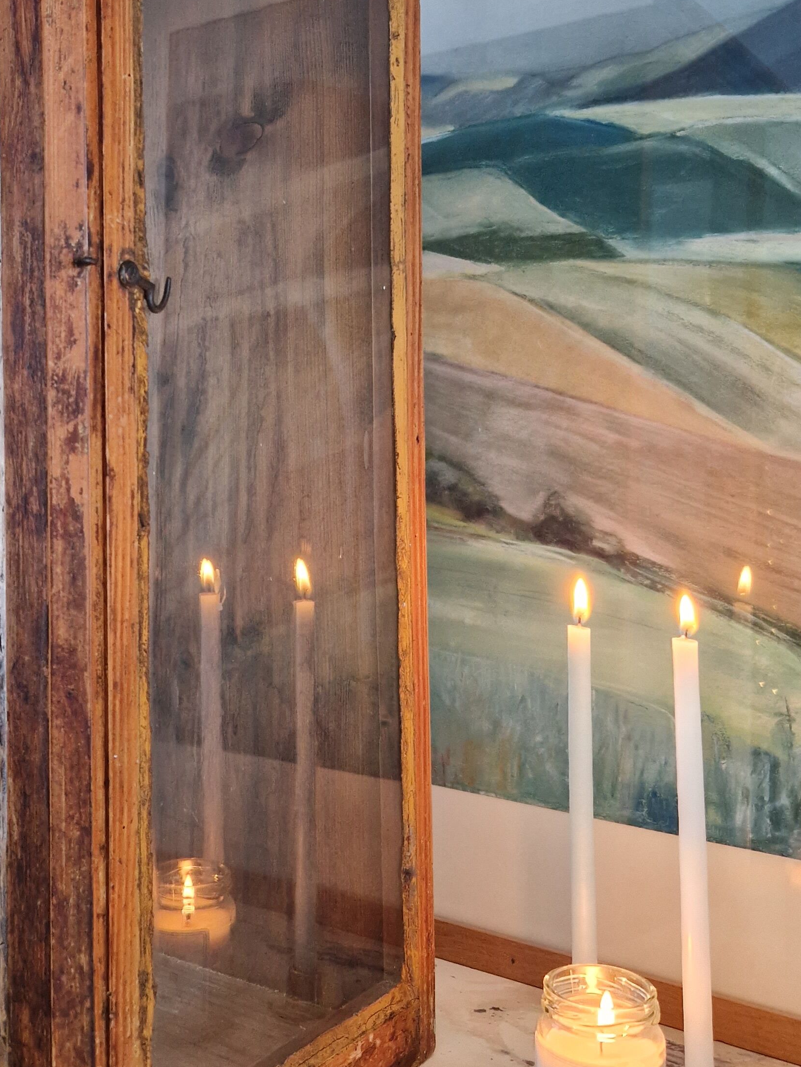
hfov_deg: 33.8
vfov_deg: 44.5
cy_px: 407
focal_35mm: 42
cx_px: 222
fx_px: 1296
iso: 640
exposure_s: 1/100
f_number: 1.8
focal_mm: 5.4
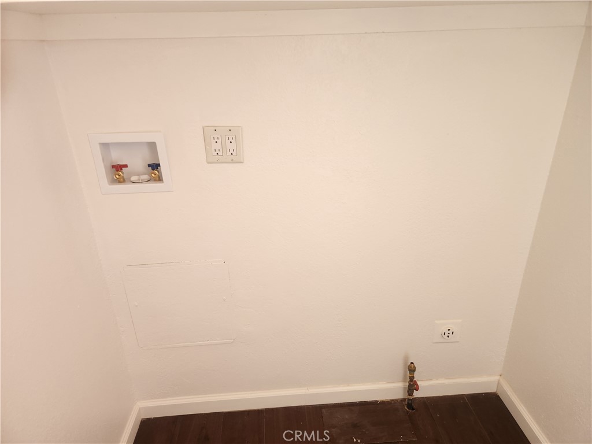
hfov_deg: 73.9
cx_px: 296
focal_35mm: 23
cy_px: 222
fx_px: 393
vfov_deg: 58.9
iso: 125
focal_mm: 5.4
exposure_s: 1/180
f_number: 1.8
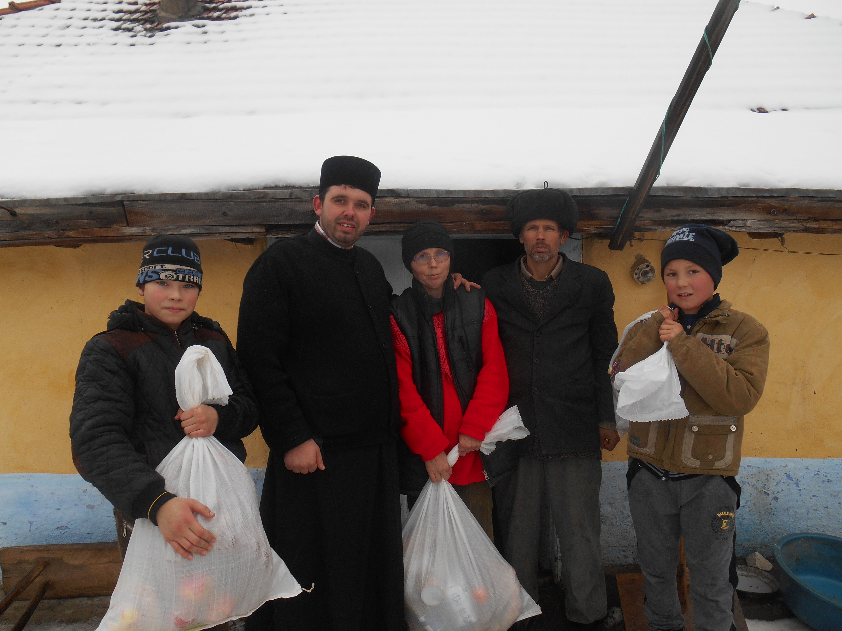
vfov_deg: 53.1
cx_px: 421
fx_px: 632
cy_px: 316
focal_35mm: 26
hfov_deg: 67.3
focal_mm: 4.7
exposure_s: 1/160
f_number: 3.4
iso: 80
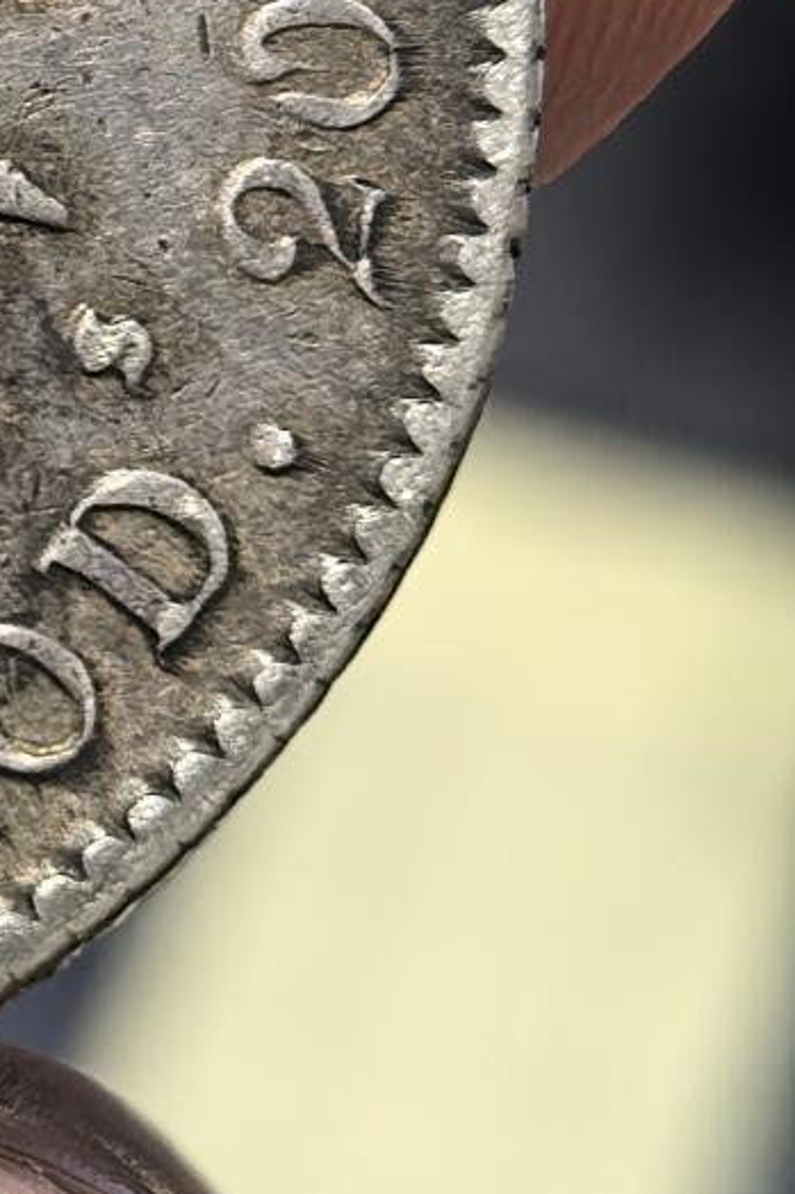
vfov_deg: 10.6
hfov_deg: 6.9
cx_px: -738
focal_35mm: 193
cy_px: 52
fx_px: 6397
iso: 200
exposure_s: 1/50
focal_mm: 6.98
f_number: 2
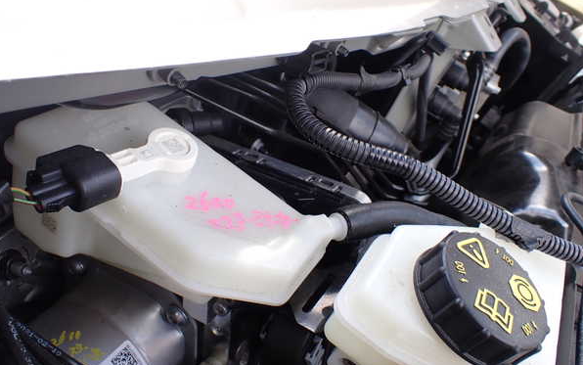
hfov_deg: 59.6
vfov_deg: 39.5
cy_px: 191
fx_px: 509
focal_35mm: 32
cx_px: 291
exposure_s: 1/125
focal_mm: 5.4
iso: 100
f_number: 3.2
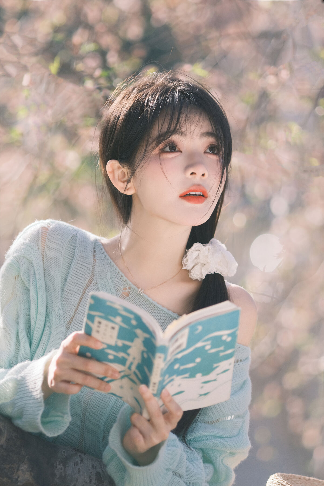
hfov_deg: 6.8
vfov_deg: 10.1
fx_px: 2740
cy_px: 243
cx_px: 162
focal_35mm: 203
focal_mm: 135
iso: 1000
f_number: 2
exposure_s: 1/4400
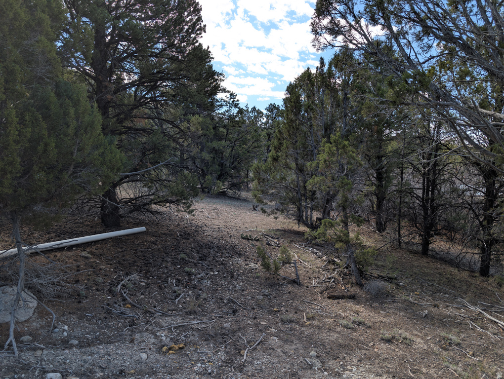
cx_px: 252
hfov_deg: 71.5
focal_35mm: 24
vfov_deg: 56.9
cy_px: 190
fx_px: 350
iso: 28
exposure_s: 1/730
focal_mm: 6.9
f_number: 1.68
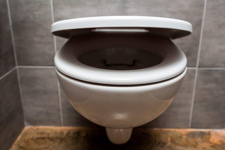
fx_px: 219
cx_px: 112
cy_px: 75
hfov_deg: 54.4
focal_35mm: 35
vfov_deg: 37.9
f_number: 5
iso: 100
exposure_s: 1/200
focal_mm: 35
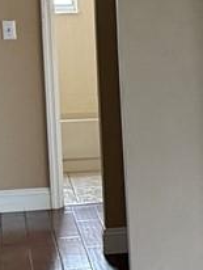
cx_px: 842
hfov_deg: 6.4
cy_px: 92
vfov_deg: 10.6
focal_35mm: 186
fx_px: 1451
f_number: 1.78
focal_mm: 6.76
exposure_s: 1/61
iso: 200
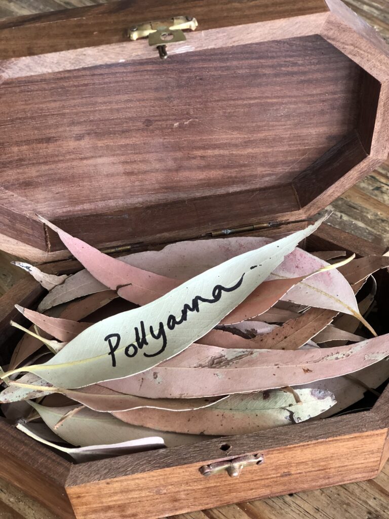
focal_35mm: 57
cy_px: 260
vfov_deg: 33.8
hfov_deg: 25.7
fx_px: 854
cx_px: 194
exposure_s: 1/60
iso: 250
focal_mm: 6.6
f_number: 2.8
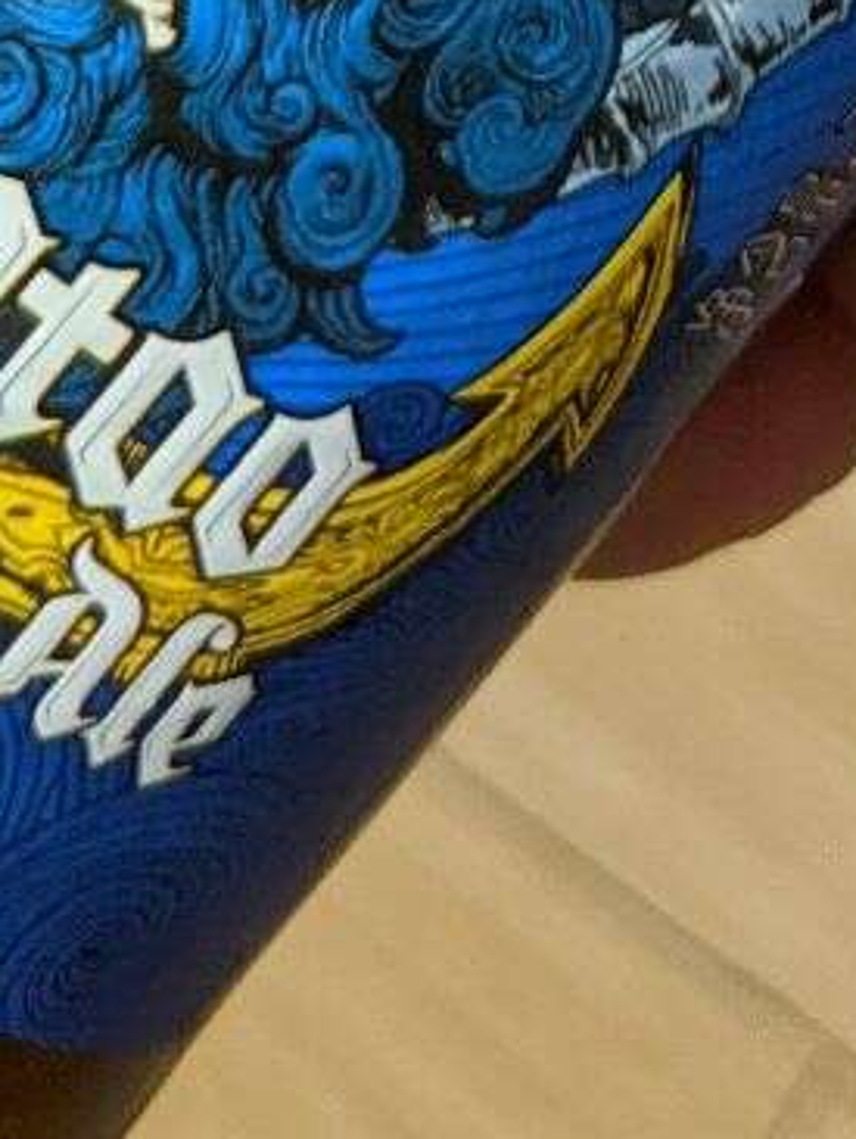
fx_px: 4973
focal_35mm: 151
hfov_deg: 9.8
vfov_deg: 11.6
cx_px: 893
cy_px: -1201
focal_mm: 4.38
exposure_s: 1/23.8
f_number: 1.73
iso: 214
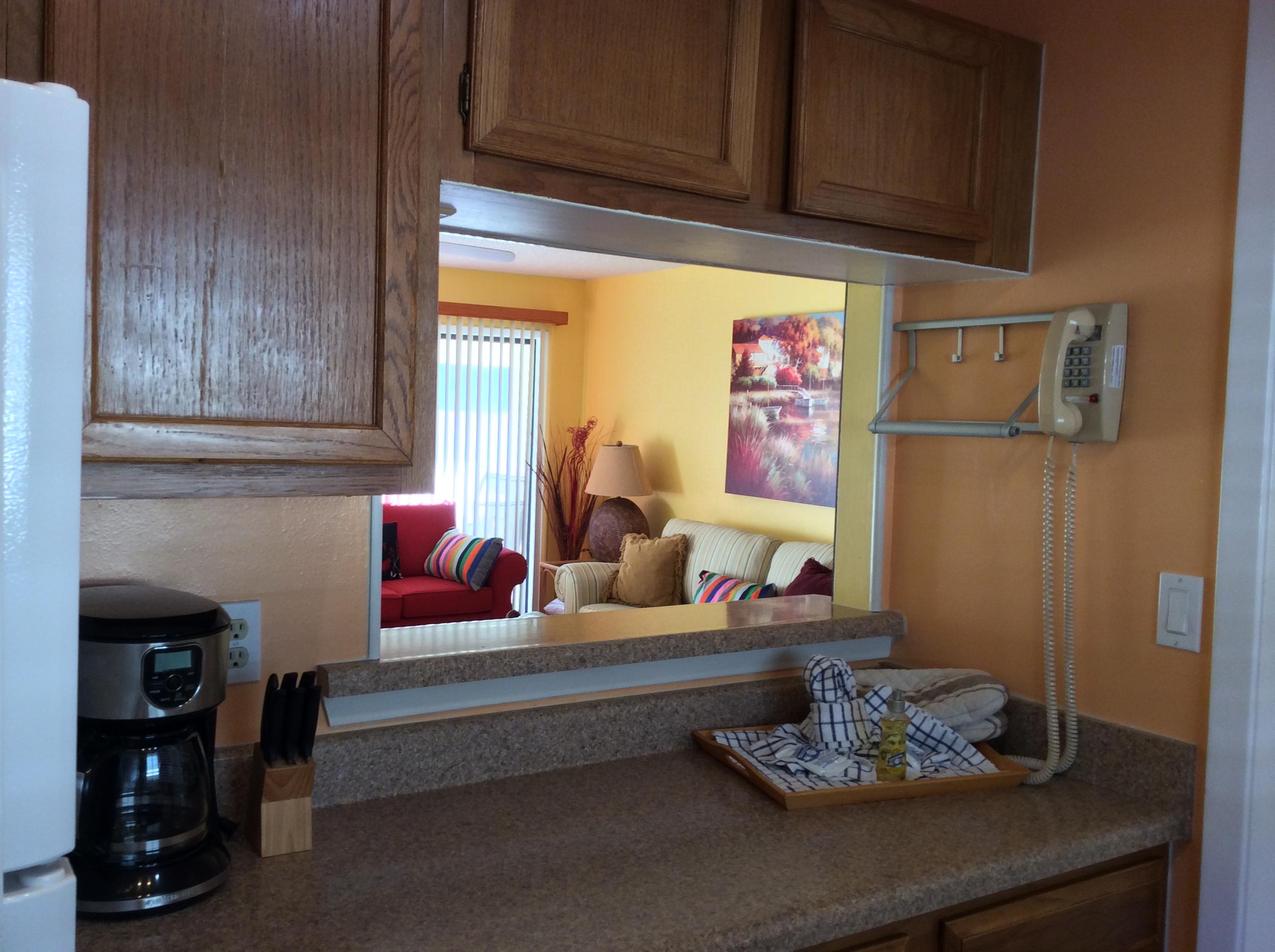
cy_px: 476
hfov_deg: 55.4
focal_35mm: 33
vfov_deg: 42.8
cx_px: 638
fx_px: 1214
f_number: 2.4
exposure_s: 1/40
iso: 40
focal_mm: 3.3
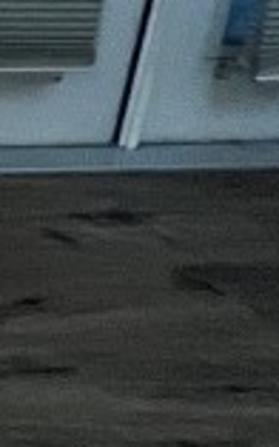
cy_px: -316
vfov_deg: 18.8
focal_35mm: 90
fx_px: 1096
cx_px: -1136
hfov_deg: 6.2
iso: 400
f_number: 1.8
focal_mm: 1.57
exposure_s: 1/60
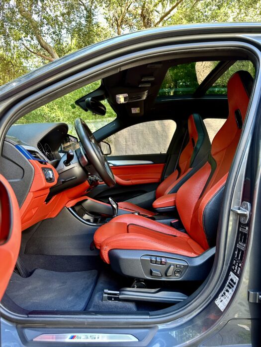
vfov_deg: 71.6
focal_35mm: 24
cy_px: 174
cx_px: 130
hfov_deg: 56.8
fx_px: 241
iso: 200
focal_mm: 6.86
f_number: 1.78
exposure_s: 1/121
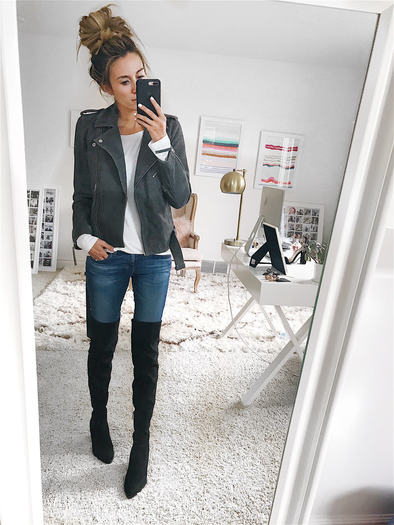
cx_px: 197
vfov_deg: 63.4
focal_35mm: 28
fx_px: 425
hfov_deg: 49.8
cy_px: 262
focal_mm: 3.99
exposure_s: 1/30
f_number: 1.8
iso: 32
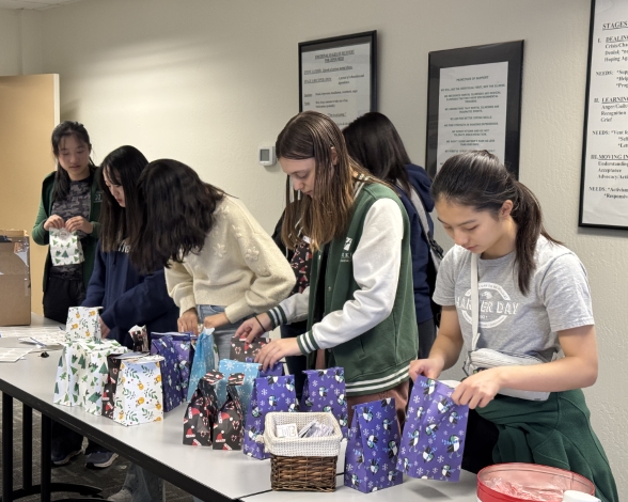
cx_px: 300
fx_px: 948
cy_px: 255
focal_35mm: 51
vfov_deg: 29.7
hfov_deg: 36.7
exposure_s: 1/60
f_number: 1.78
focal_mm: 6.76
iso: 250
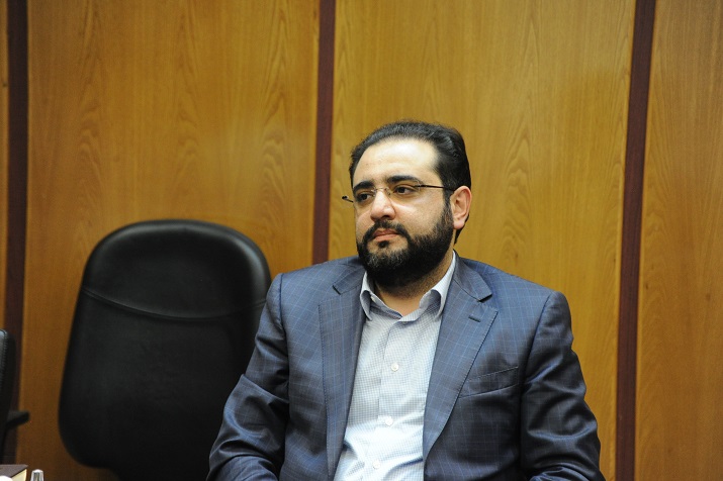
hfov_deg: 13.7
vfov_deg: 9.1
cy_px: 240
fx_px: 3011
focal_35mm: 150
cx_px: 362
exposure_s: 1/100
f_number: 5.6
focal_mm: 150
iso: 5000
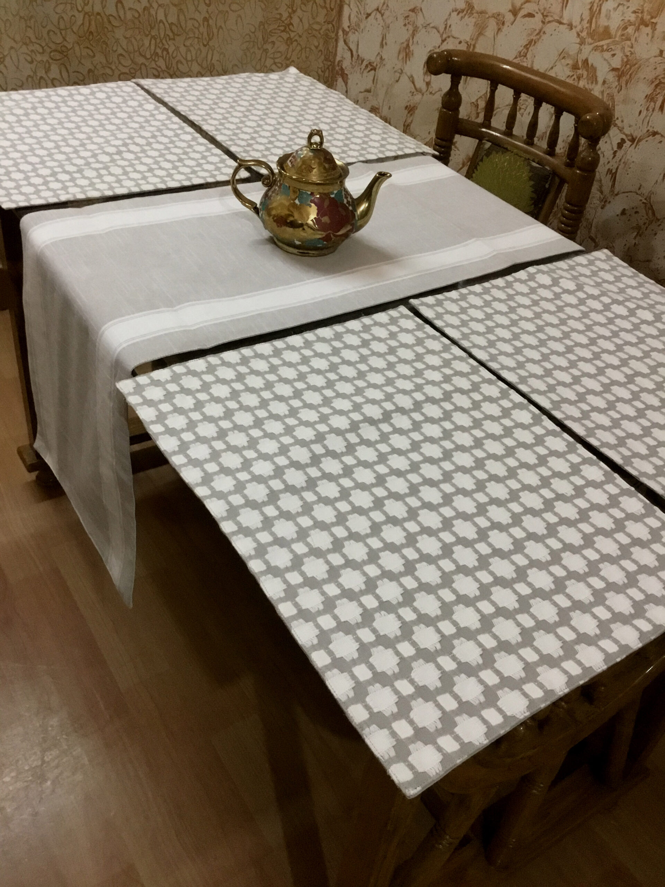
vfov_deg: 58.4
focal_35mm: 31
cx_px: 332
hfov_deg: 45.4
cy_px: 444
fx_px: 794
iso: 200
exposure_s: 1/25
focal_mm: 3.3
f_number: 2.4
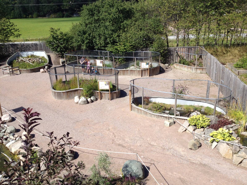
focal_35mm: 35
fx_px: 250
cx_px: 124
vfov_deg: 40.7
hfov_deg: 52.6
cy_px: 92
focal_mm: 4.28
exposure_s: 1/1314
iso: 50
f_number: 2.4
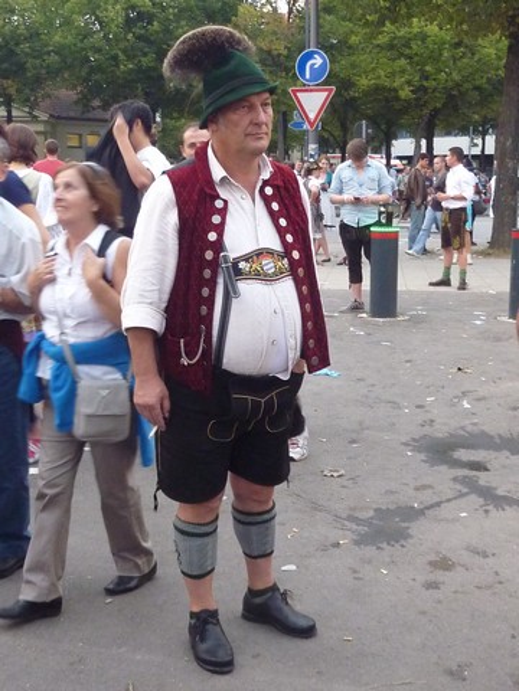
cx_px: 260
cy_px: 346
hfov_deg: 28.6
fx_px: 1020
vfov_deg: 37.5
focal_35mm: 51
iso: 400
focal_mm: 4.7
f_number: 3.4
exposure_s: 1/30
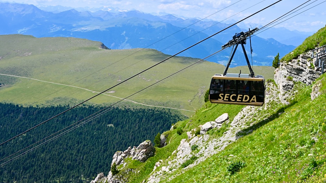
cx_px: 161
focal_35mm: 62
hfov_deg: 33.8
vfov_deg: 19.4
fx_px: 536
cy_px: 73
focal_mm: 55
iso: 200
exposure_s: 1/250
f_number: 11
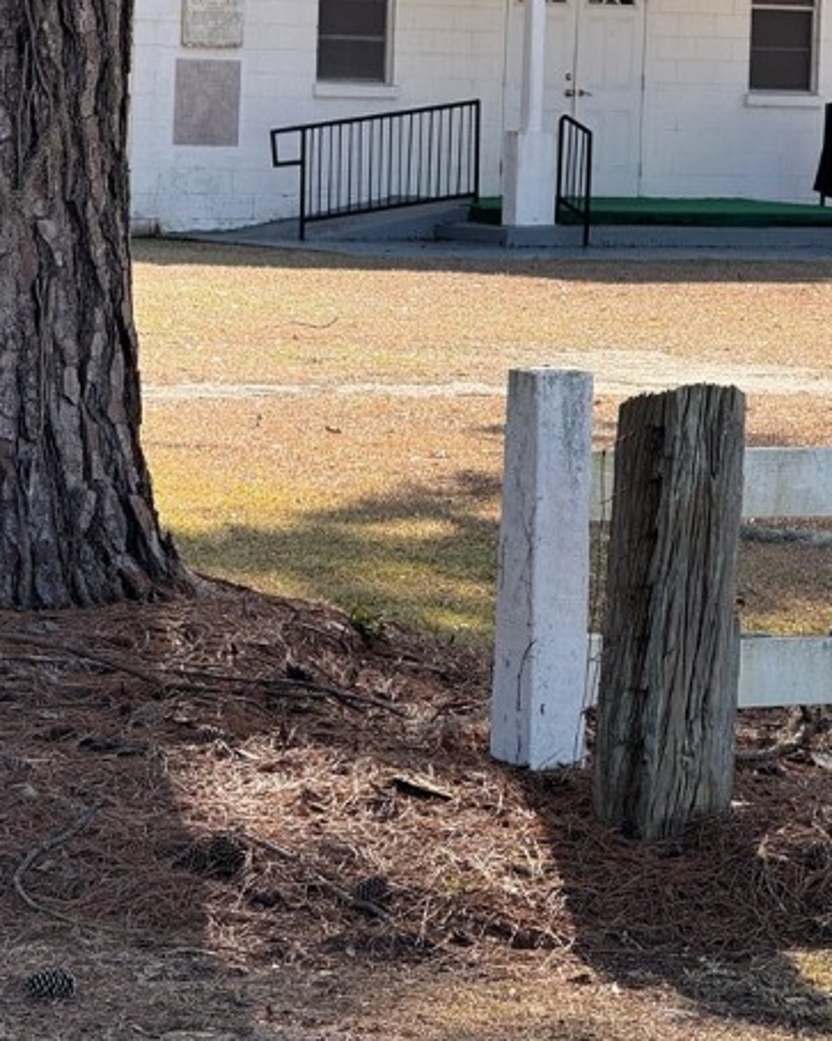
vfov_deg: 9.7
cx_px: 445
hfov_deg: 7.8
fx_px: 6096
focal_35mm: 198
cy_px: 355
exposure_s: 1/550
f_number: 2.8
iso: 64
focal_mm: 15.66
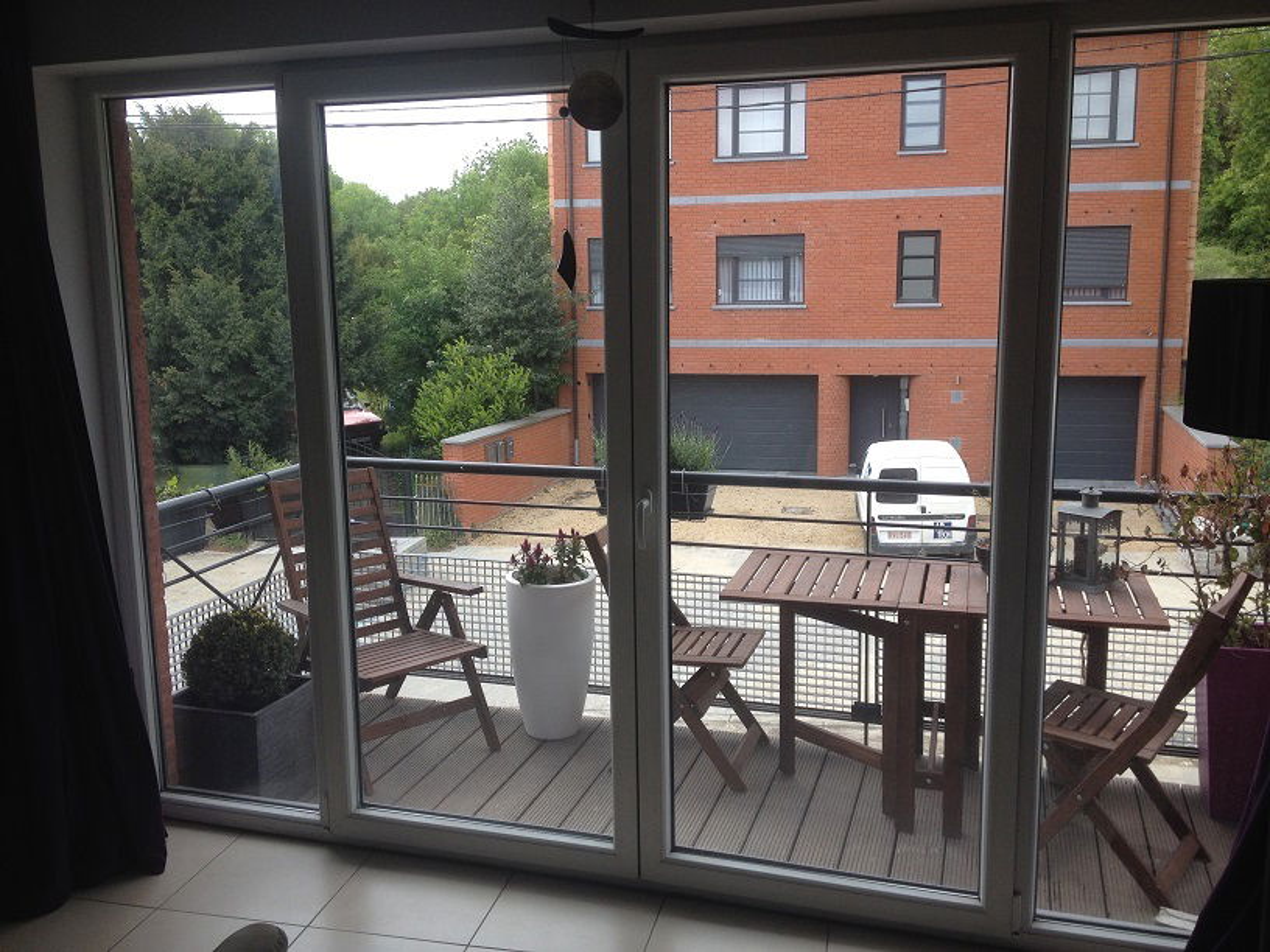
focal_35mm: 35
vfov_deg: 40.7
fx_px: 1284
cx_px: 635
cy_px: 476
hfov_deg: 52.6
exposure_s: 1/308
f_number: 2.4
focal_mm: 4.28
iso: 50
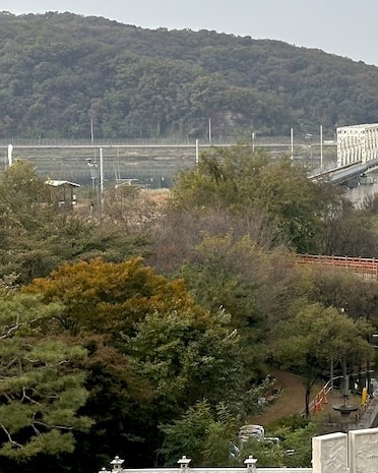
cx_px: 462
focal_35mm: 121
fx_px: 1692
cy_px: 177
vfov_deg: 15.9
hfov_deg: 12.4
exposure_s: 1/2358
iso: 64
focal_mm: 6.86
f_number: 1.78
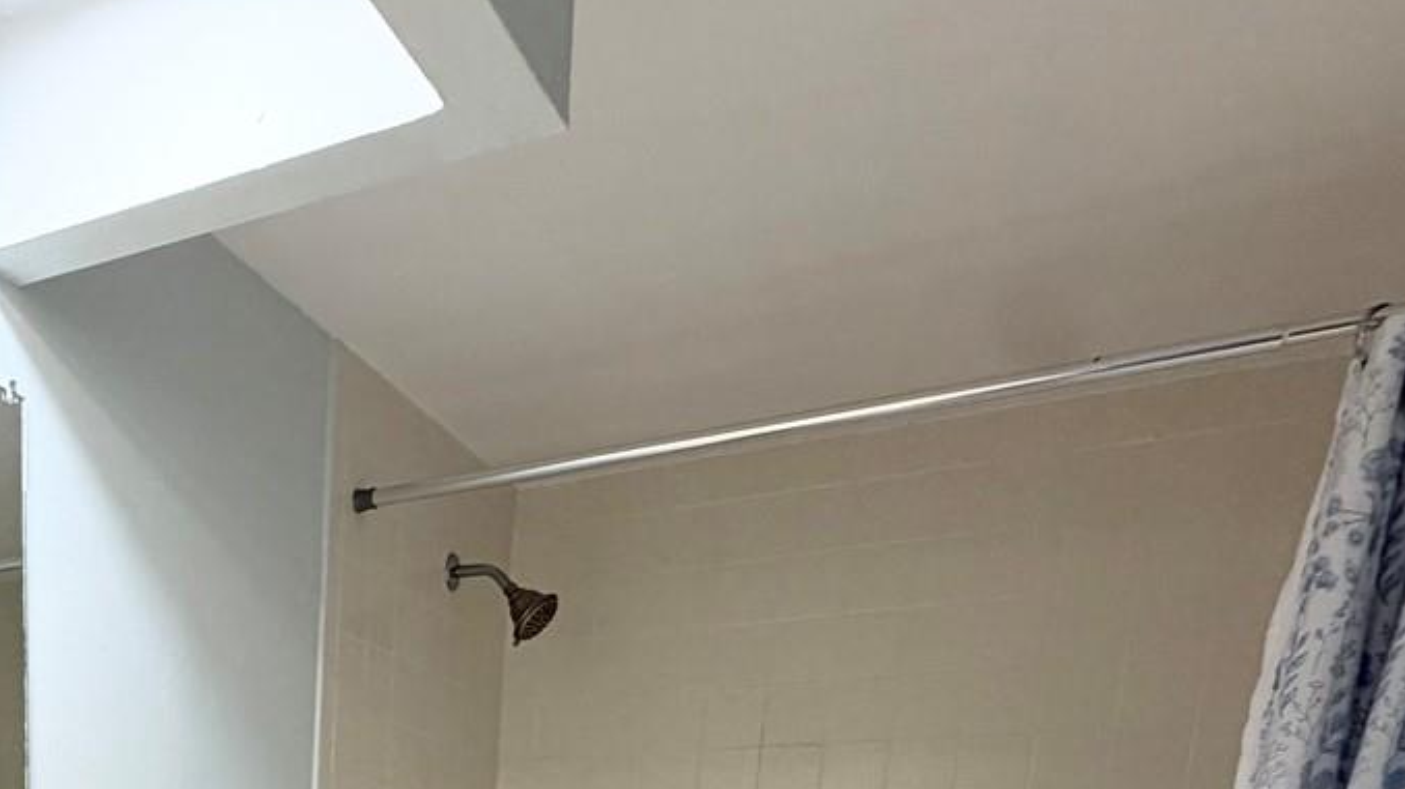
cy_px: 1220
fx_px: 1341
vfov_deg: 24.5
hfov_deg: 50.0
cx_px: 178
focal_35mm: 36
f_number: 2.2
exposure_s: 1/120
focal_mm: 2.22
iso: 125
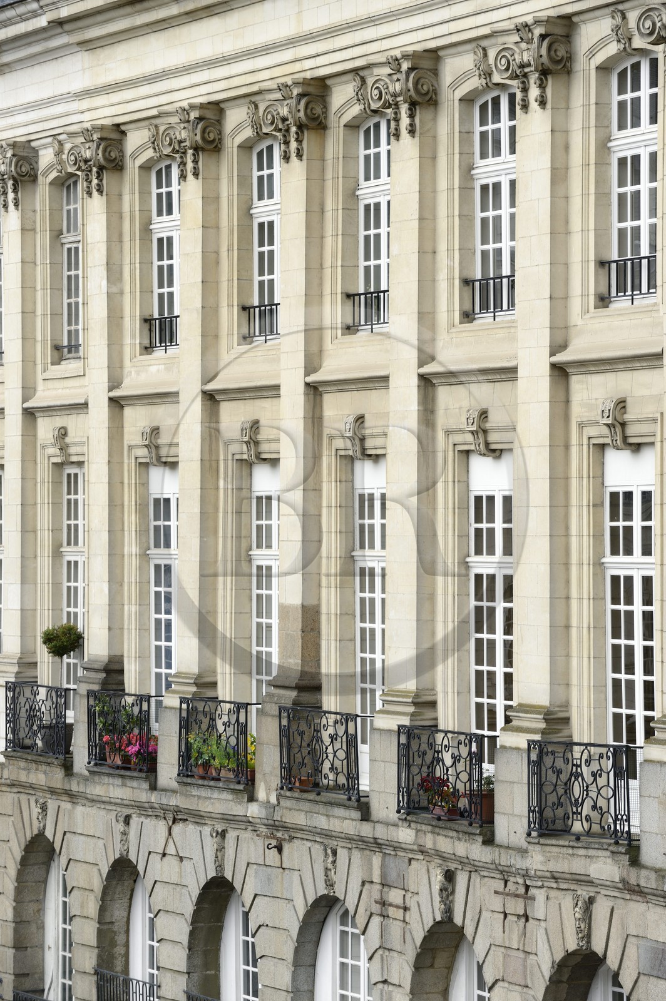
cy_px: 500
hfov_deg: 7.8
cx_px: 333
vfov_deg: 11.8
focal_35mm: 175
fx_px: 4864
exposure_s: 1/200
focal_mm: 175
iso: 200
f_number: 11
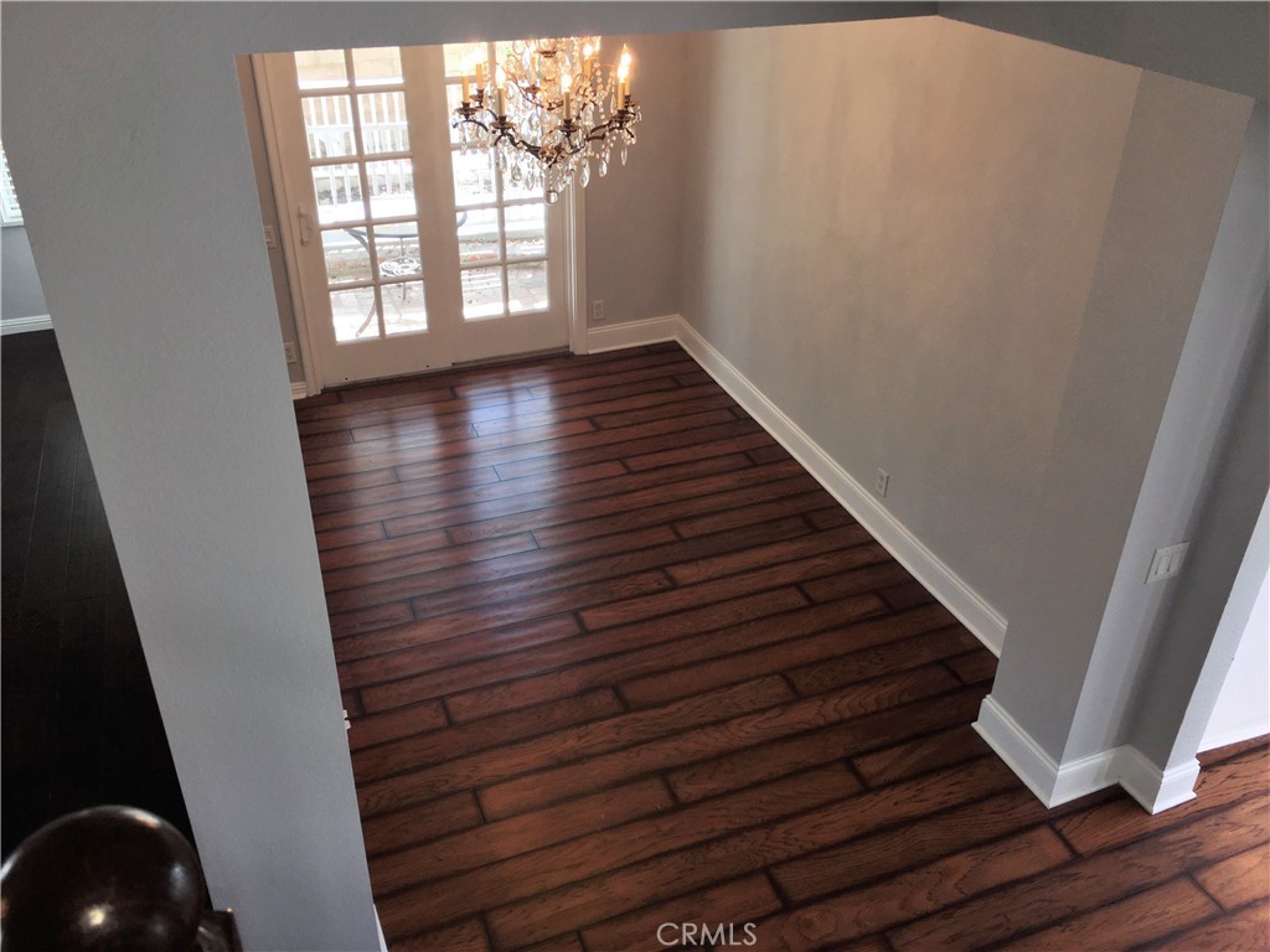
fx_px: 1064
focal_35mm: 29
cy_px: 476
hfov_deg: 61.7
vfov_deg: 48.2
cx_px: 635
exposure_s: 1/67
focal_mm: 4.15
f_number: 2.2
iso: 25
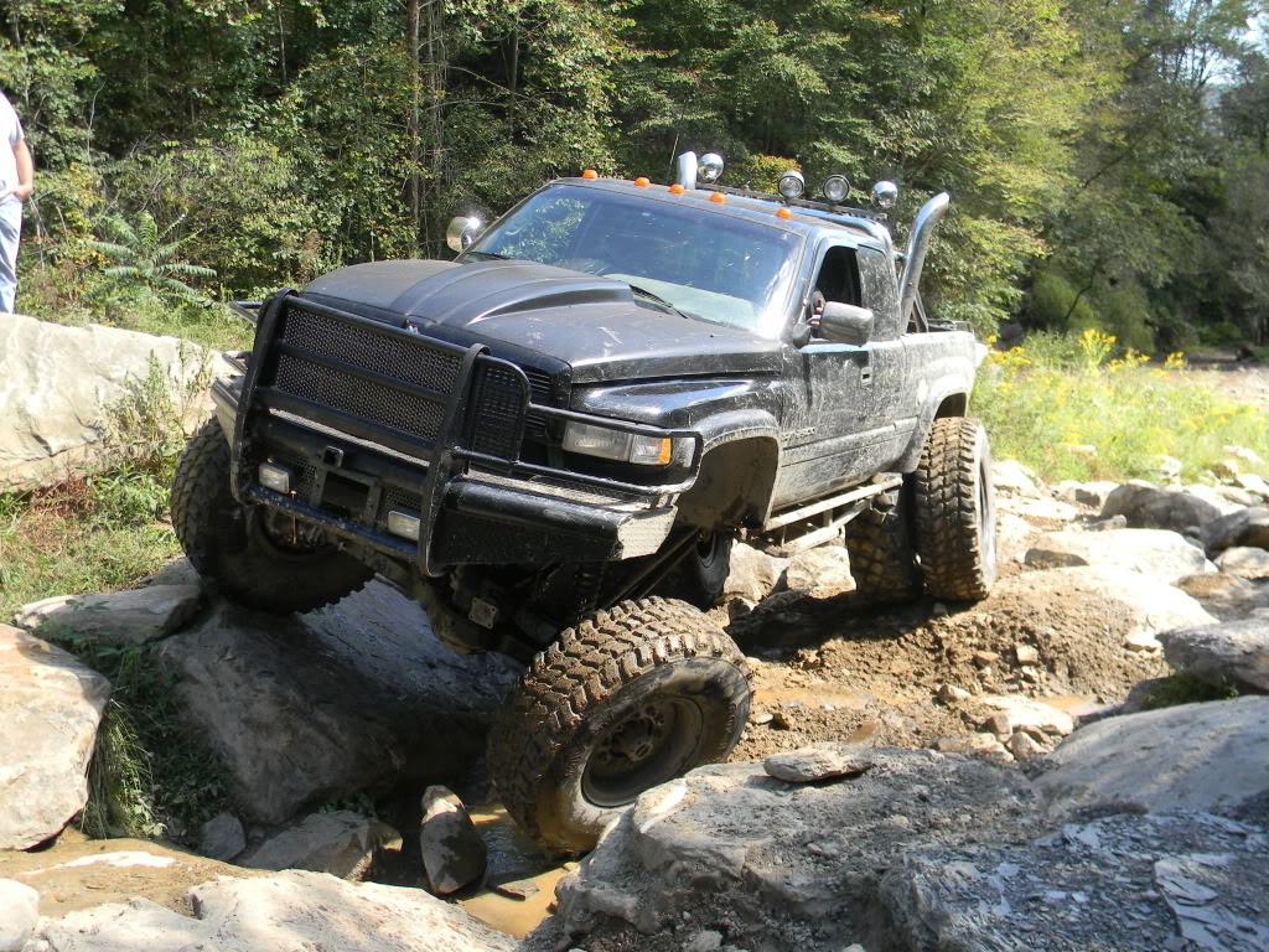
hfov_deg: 51.4
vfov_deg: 39.7
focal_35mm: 36
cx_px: 634
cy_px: 476
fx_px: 1320
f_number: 3.7
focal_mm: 6.4
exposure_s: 1/121
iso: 80
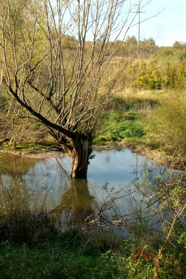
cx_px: 51
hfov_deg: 32.9
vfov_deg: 48.0
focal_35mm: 40
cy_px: 105
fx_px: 310
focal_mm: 18
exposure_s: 1/400
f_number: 5
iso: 400
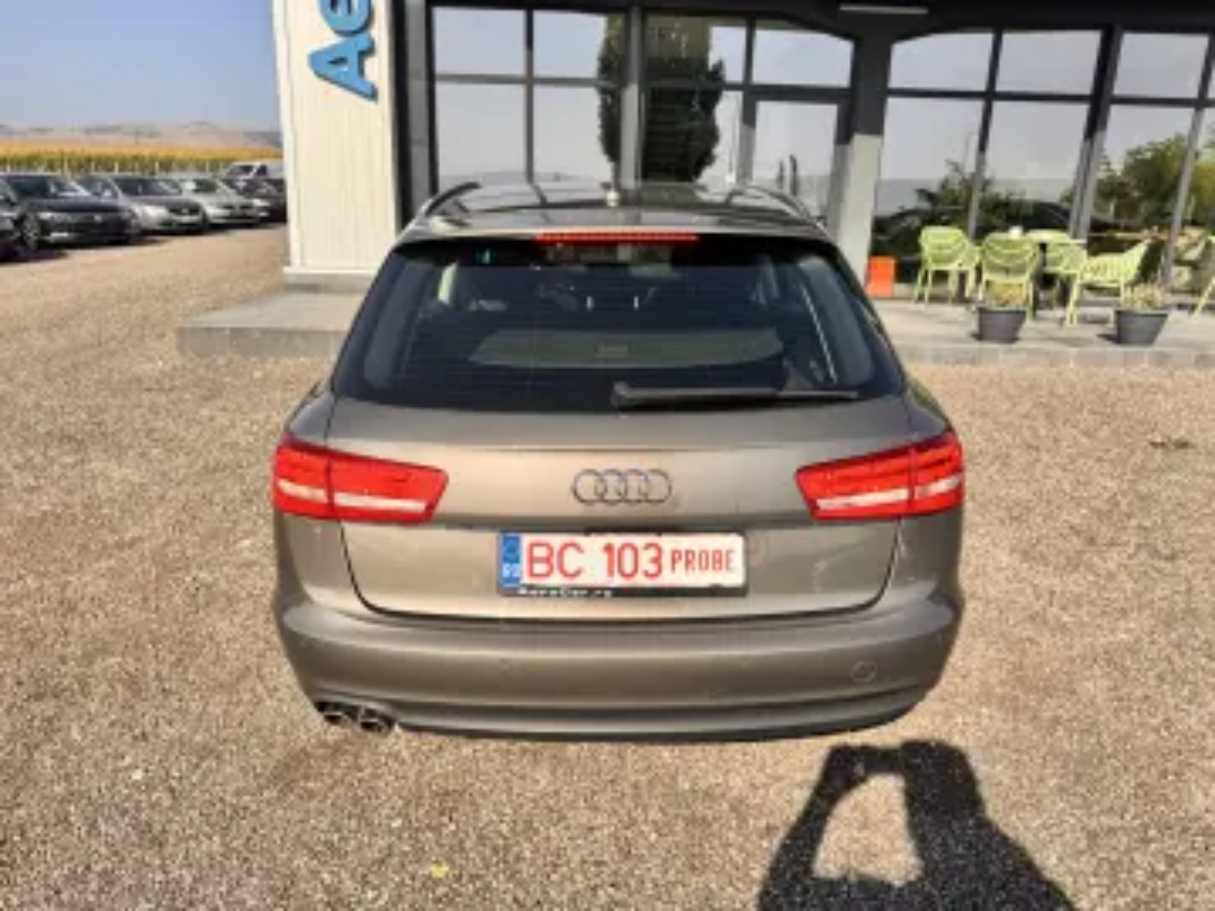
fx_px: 842
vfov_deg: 56.8
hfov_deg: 71.6
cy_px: 456
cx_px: 608
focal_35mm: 24
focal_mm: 6.76
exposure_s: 1/3597
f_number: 1.78
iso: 80
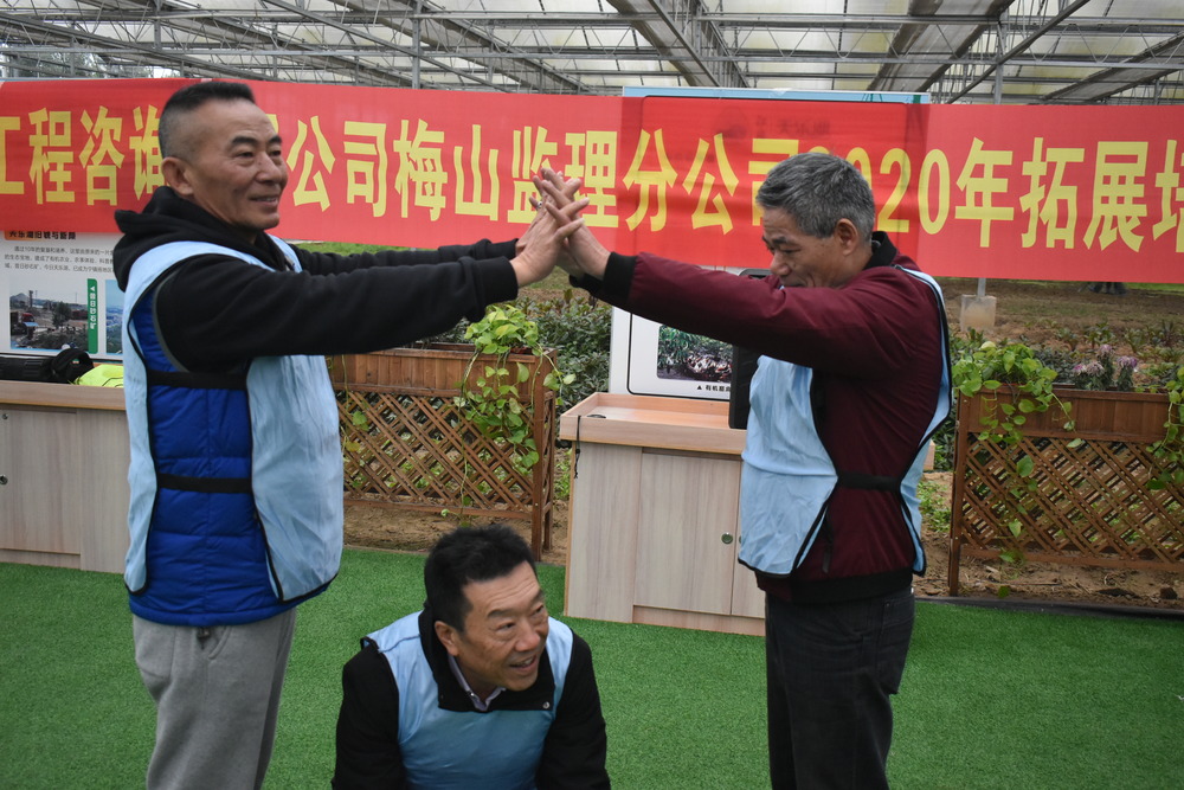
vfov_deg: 36.9
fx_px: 1184
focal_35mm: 36
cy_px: 395
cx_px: 592
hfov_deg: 53.1
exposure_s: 1/500
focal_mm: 24
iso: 2000
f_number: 3.8
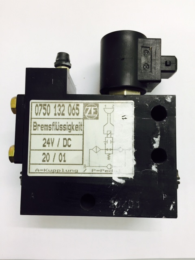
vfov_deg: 61.7
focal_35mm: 29
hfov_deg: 48.2
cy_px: 130
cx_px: 98
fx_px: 218
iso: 100
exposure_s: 1/33
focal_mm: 4.15
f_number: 2.2
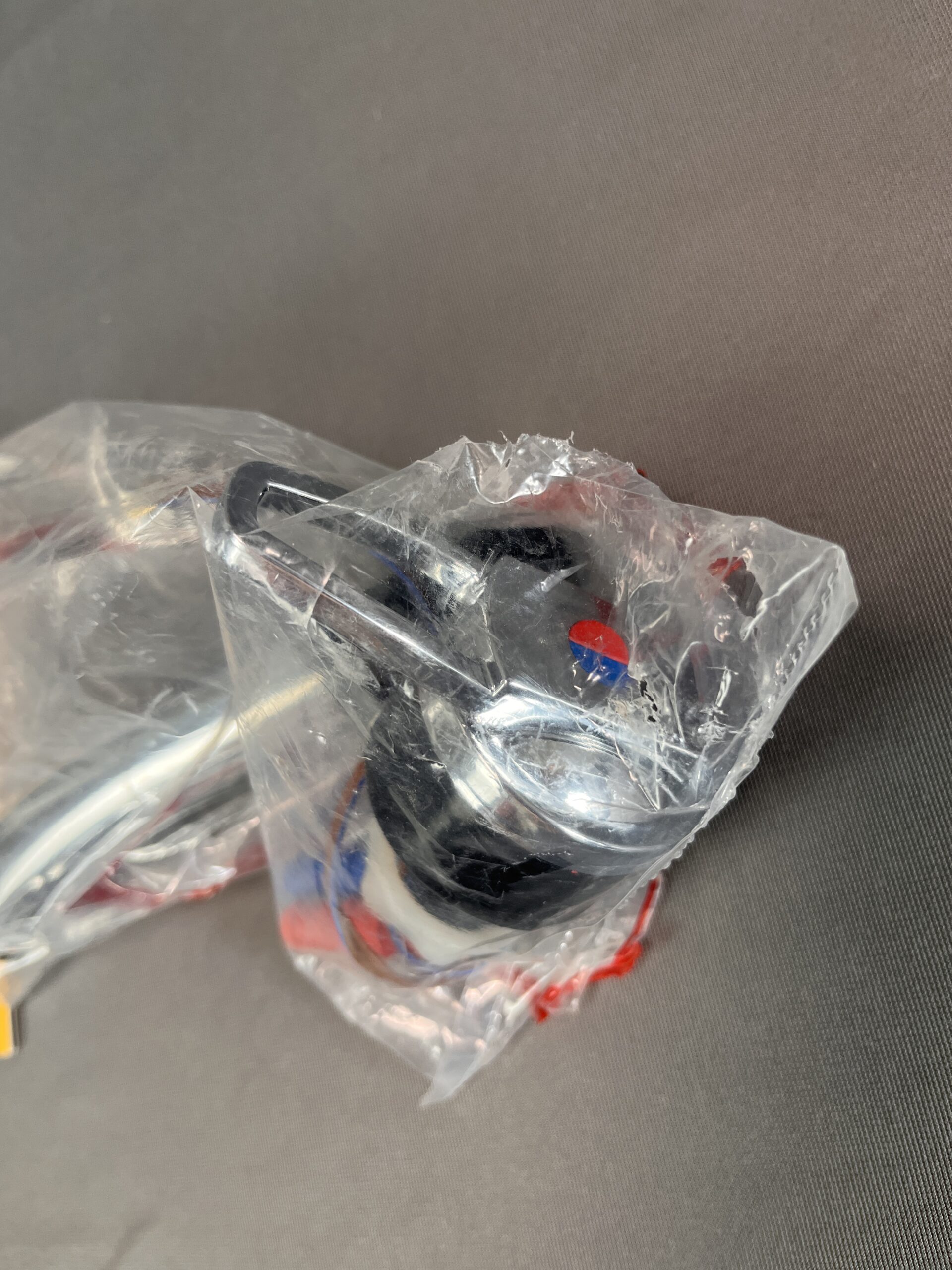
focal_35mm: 26
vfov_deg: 67.3
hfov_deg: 53.1
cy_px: 635
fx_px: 953
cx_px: 476
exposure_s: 1/100
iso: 125
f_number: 1.6
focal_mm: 5.1
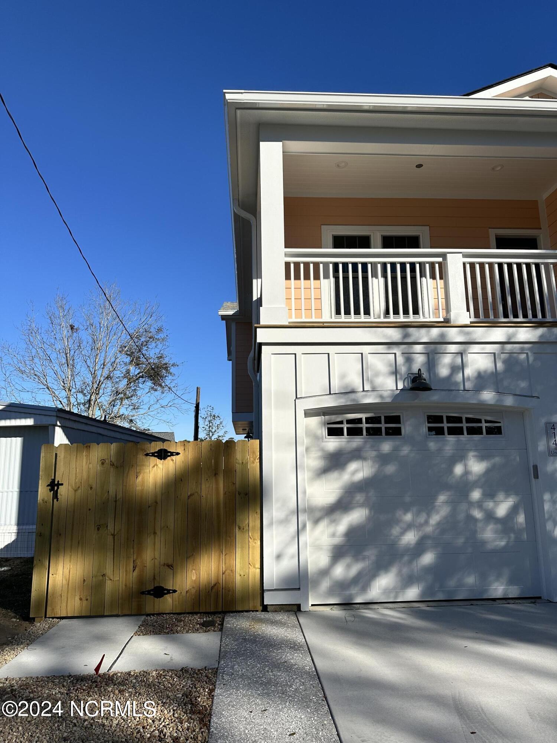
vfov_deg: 71.6
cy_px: 372
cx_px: 278
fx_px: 515
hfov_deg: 56.8
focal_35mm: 24
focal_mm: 6.86
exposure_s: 1/7576
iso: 80
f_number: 1.78
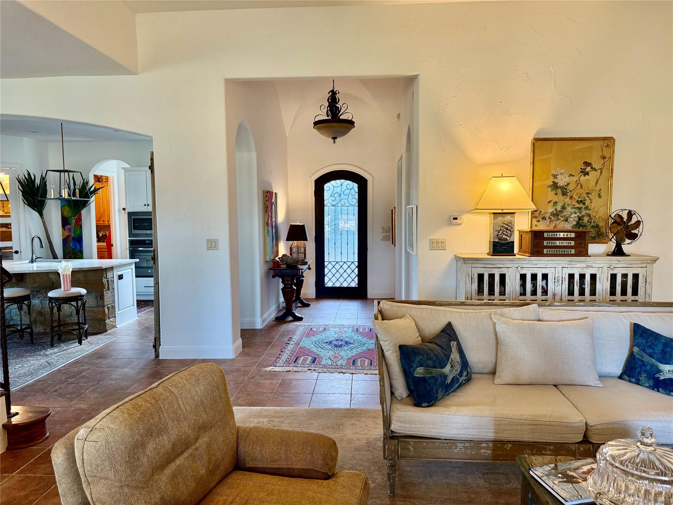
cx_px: 336
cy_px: 252
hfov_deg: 71.6
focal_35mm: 24
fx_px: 467
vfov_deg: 56.8
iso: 200
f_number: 1.78
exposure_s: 1/60
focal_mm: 6.76
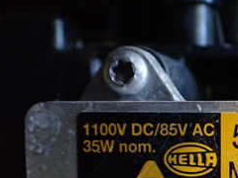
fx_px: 516
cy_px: 181
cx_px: 256
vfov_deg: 19.1
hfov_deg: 24.4
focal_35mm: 75
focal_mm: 5.4
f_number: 2.3
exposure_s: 1/125
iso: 640
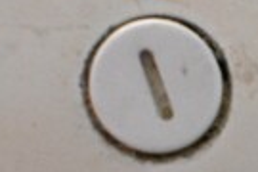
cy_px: 323
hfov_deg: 14.6
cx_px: 308
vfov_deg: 9.5
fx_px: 975
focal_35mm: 136
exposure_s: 1/125
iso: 6400
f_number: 5.6
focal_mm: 20
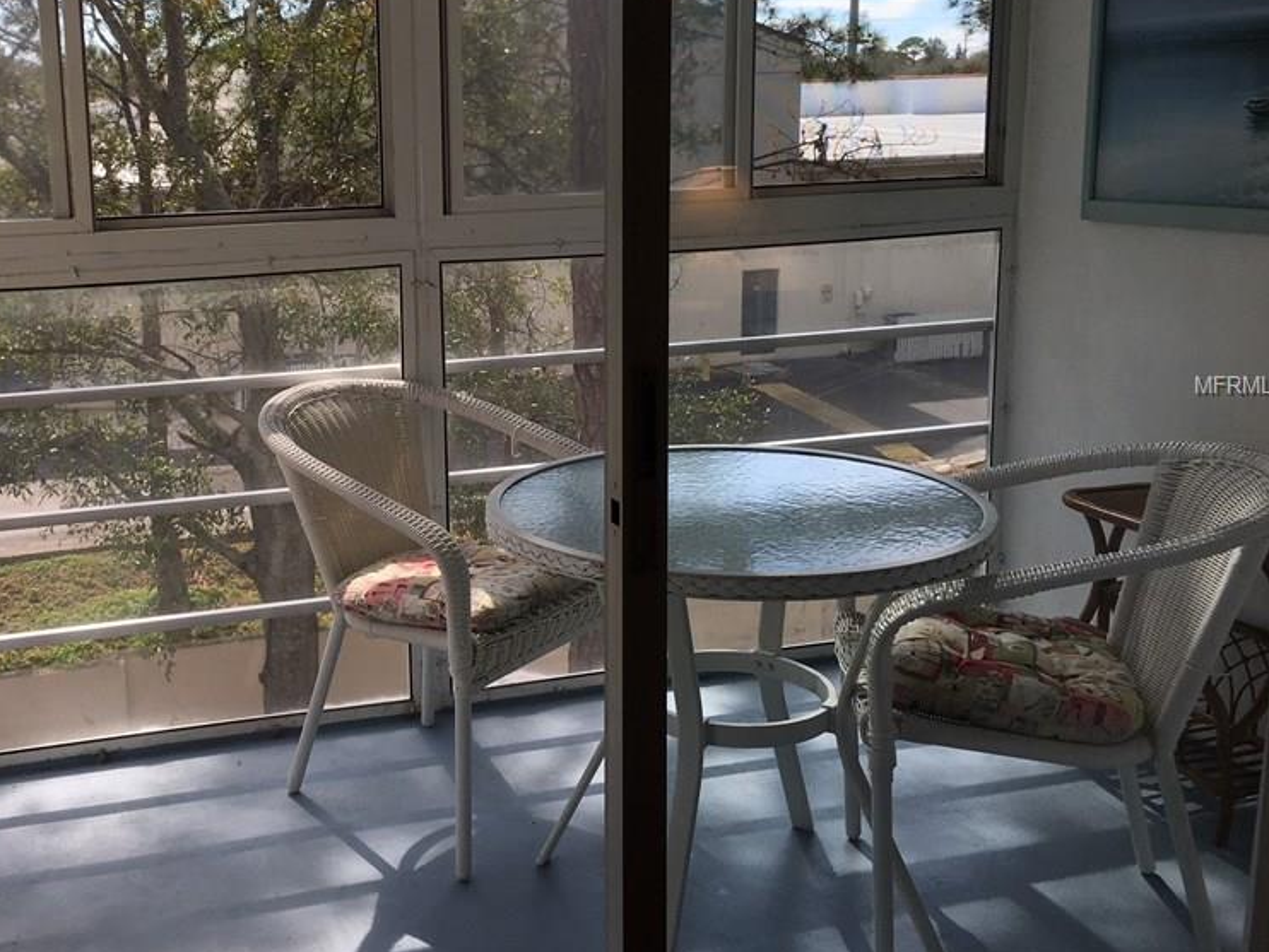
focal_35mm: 40
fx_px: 1467
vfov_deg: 35.9
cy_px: 386
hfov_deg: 46.1
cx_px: 422
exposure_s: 1/663
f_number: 2.2
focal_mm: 4.15
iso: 25
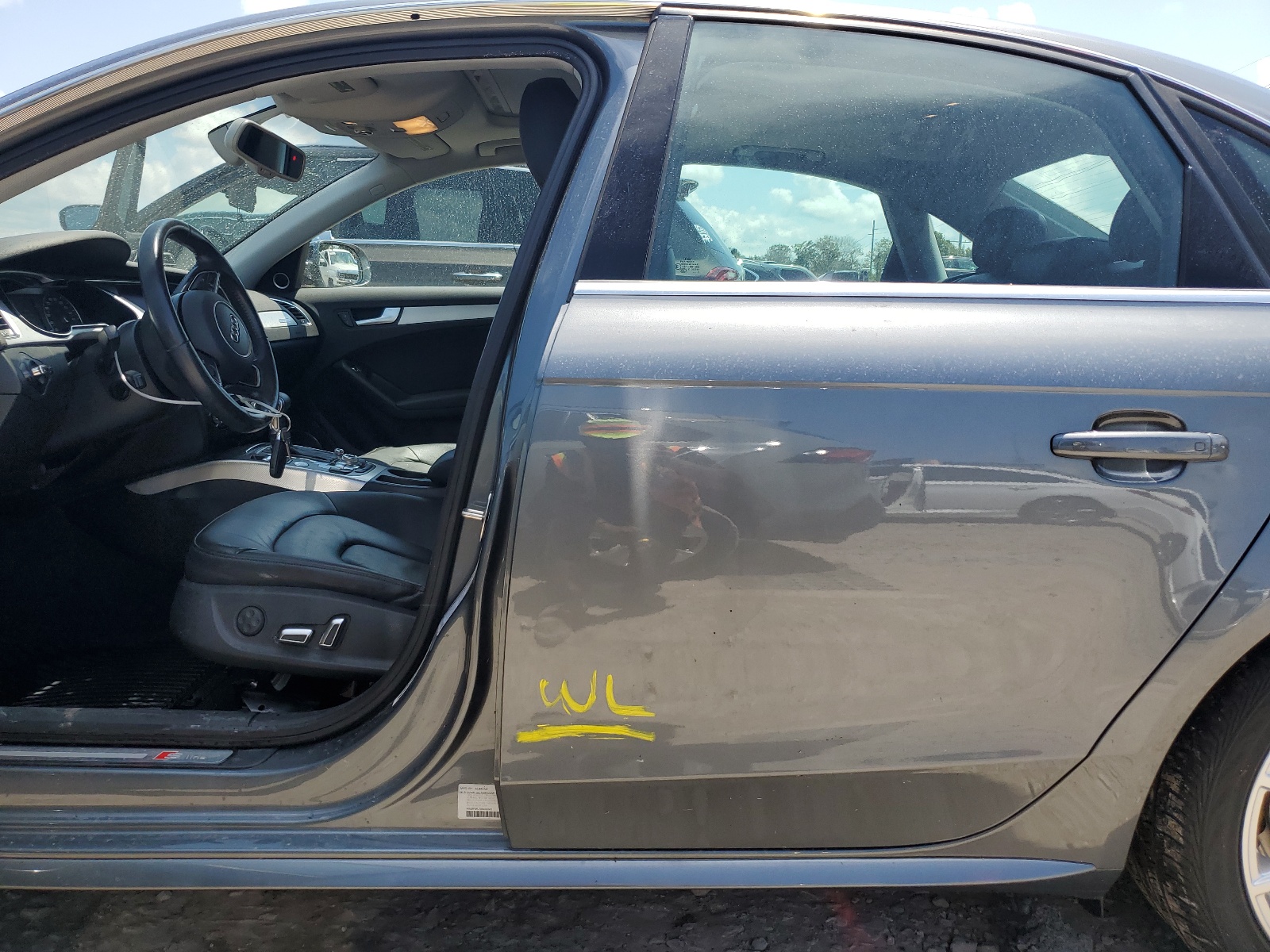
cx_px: 635
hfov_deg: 67.3
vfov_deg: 53.1
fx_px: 954
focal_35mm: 26
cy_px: 476
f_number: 1.5
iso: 50
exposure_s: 1/2000
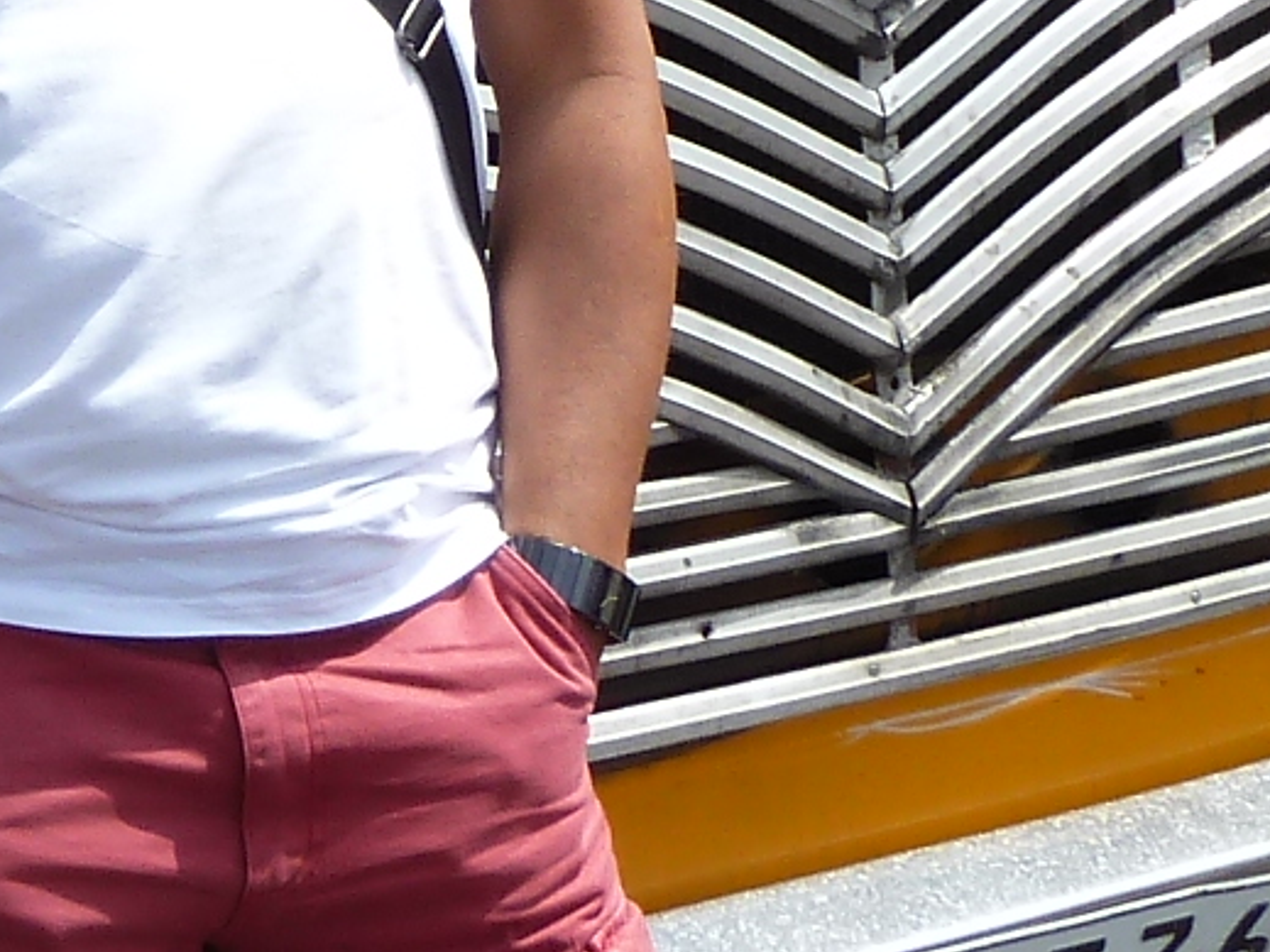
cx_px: -436
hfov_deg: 13.3
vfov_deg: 10.1
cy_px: -458
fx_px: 5245
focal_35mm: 143
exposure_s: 1/500
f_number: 4
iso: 80
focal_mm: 4.7
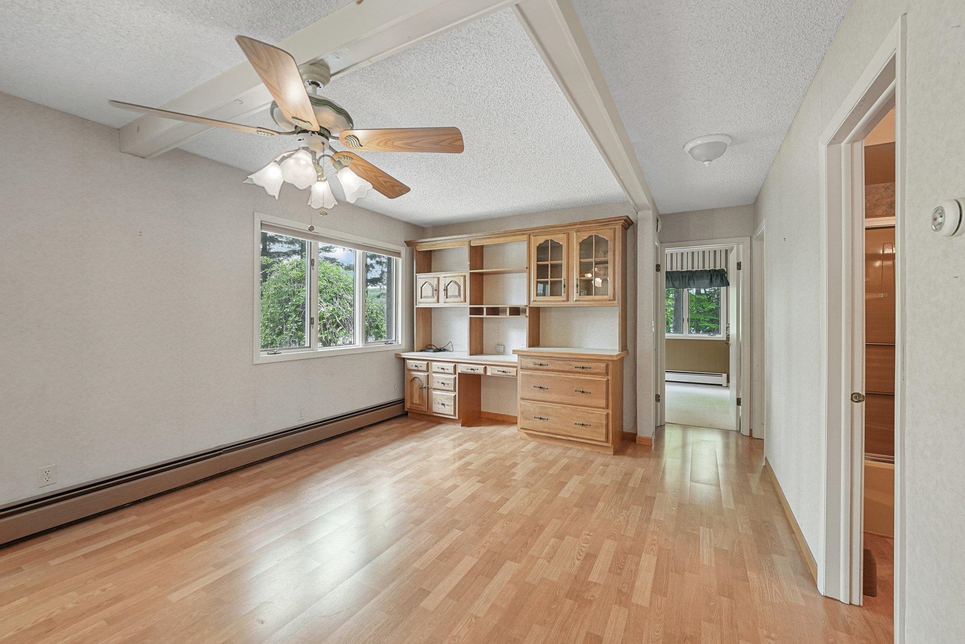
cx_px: 482
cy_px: 322
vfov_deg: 81.3
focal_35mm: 14
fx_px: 375
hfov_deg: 104.2
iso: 4000
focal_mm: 14
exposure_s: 1/125
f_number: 4.5
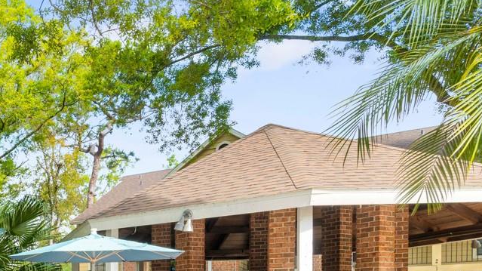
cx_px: -66
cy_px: 329
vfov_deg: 25.3
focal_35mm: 42
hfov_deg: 38.6
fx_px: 537
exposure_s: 1/30
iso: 200
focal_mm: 16
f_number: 9
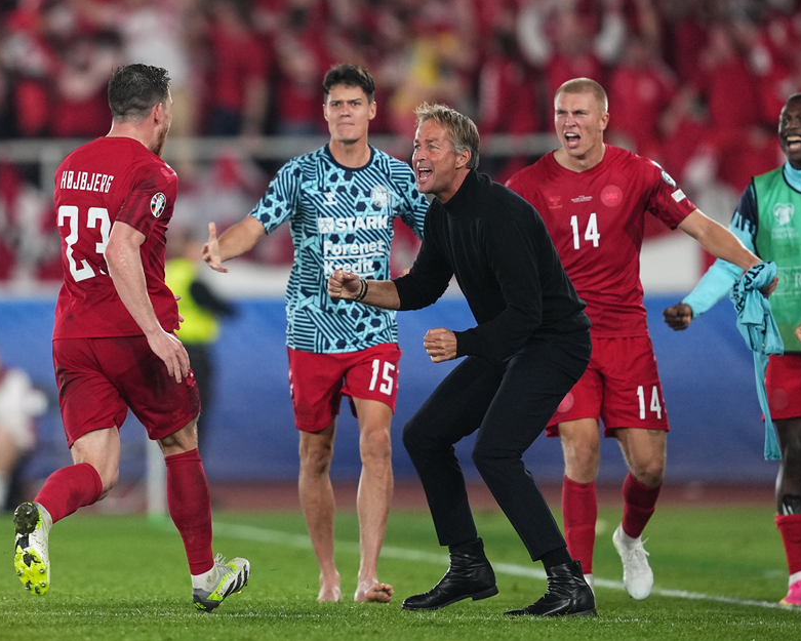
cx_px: 353
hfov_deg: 4.3
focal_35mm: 452
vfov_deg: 3.4
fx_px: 10717
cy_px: 320
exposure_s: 1/2500
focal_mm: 400
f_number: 2.8
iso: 2500
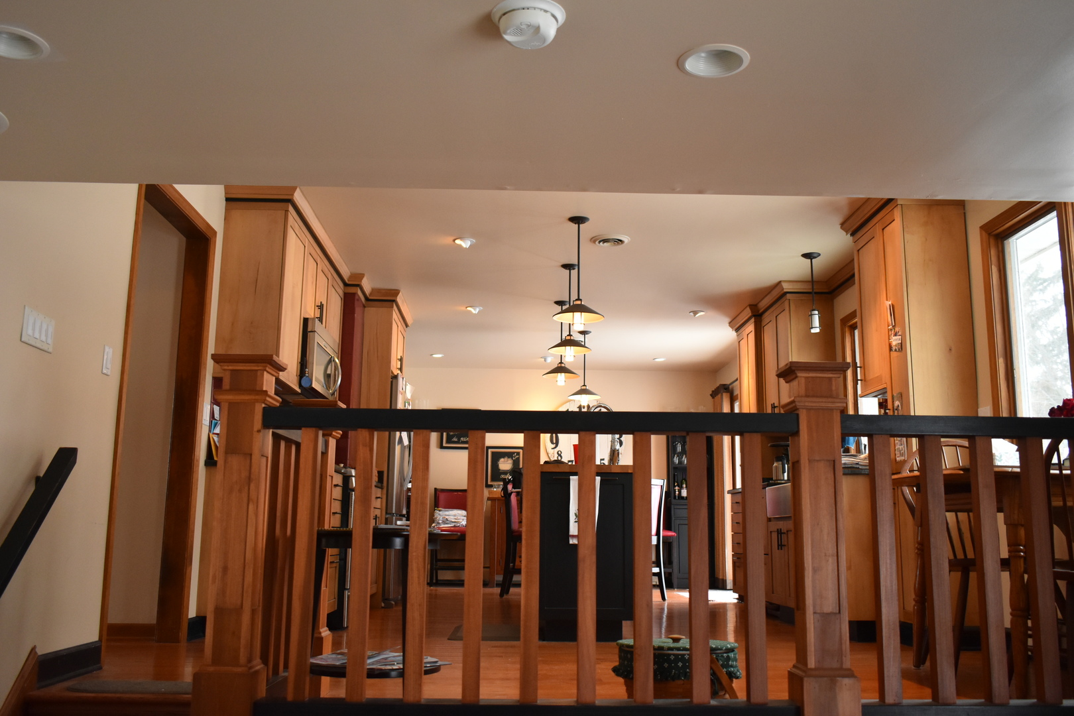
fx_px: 940
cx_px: 537
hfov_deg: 59.5
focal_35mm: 32
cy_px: 358
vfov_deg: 41.7
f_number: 3.8
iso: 1100
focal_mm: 21
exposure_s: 1/125
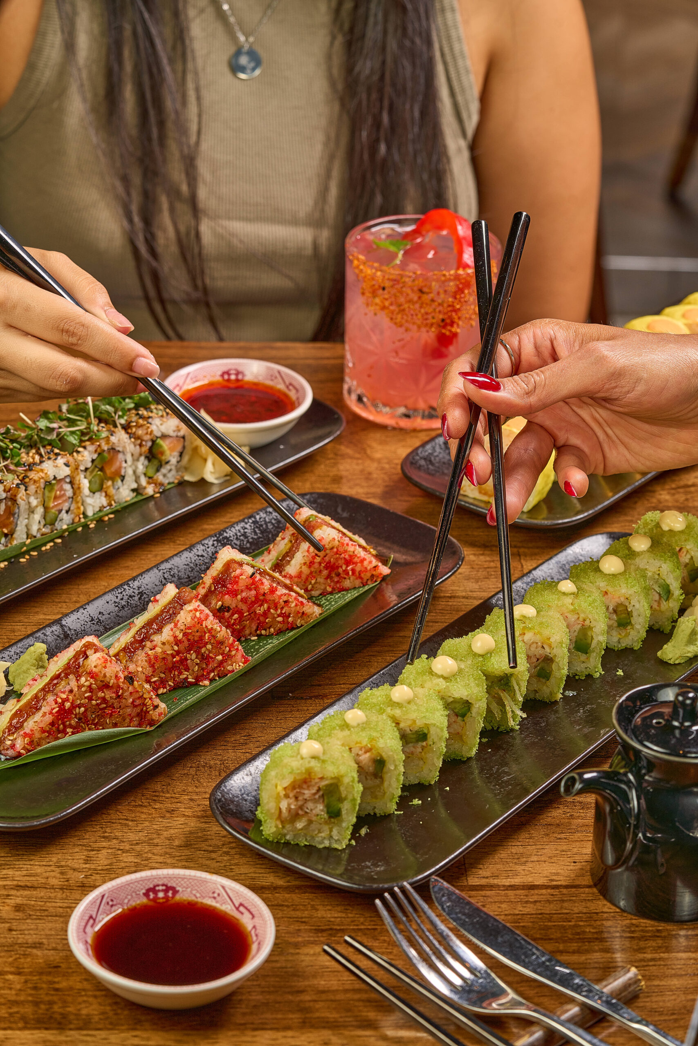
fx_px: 2617
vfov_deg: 22.6
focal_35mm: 90
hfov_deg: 15.2
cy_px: 523
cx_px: 349
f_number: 8
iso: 125
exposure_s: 1/250
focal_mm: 90
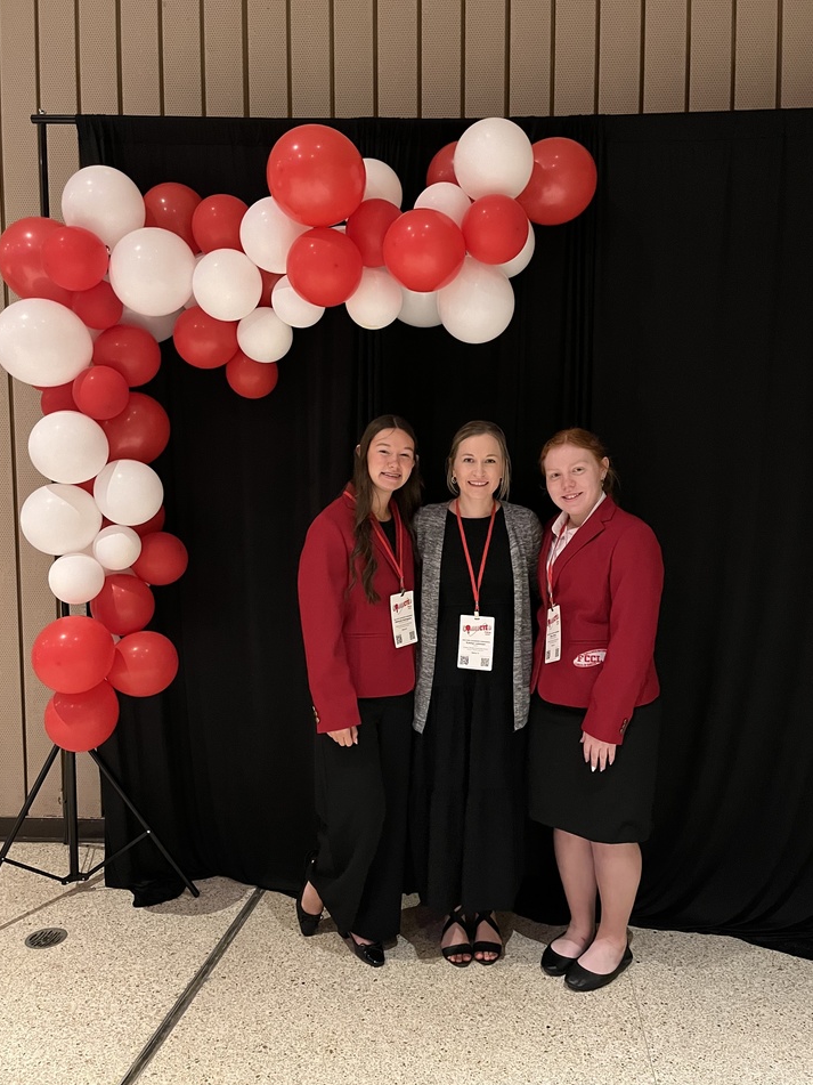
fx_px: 877
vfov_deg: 63.4
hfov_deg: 49.7
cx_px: 414
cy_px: 529
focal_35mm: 28
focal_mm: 5.1
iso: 800
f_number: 1.6
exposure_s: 1/30
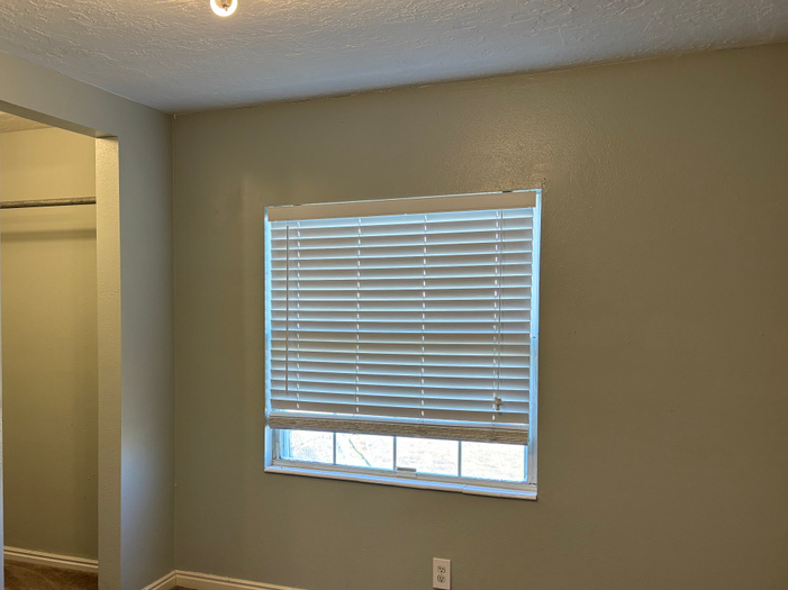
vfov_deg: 37.5
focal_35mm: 38
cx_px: 281
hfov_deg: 48.4
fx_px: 865
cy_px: 357
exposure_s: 1/120
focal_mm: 5.96
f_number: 1.6
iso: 100
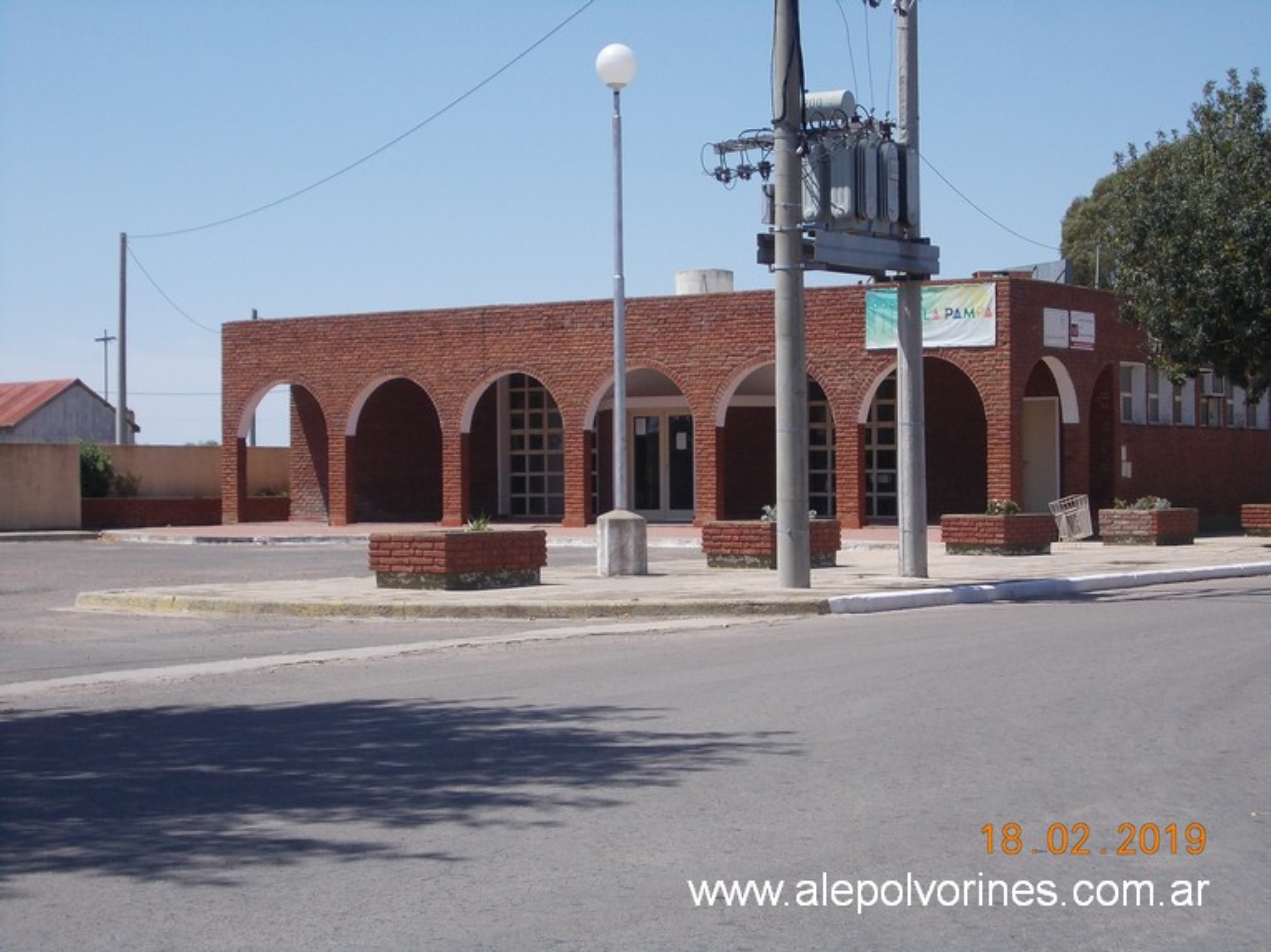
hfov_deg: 27.4
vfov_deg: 20.7
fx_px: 2606
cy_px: 476
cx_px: 636
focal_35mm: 71
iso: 80
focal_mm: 10
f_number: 8.6
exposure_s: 1/160
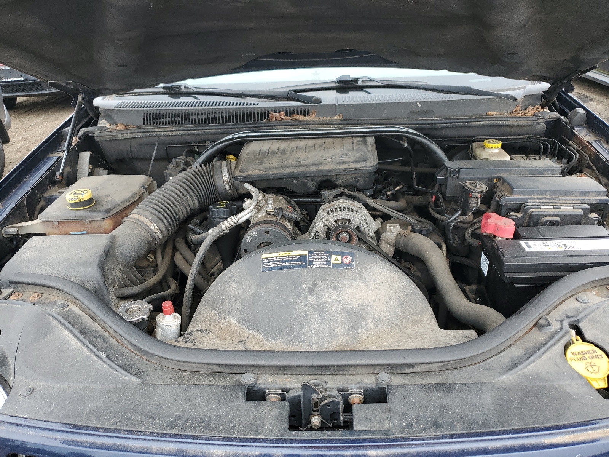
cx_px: 304
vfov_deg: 53.1
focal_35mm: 26
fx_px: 457
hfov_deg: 67.3
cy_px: 228
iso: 50
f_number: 1.5
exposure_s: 1/270
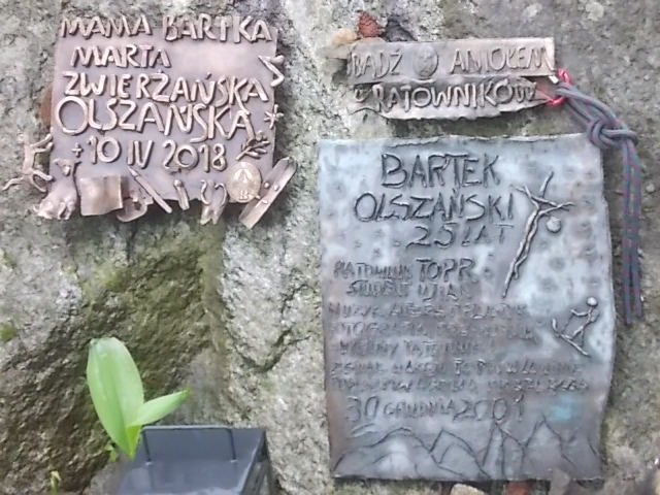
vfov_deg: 18.0
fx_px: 1563
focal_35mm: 82
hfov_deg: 23.8
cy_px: 248
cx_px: 330
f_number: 4.8
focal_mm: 11.6
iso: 200
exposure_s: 1/20
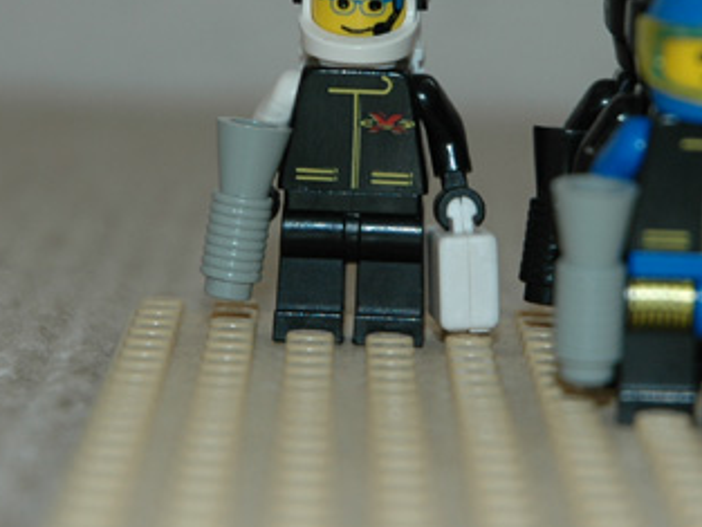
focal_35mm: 255
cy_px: 38
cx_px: 352
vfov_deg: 5.8
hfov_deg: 7.8
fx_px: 5173
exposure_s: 1/60
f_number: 4.5
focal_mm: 70
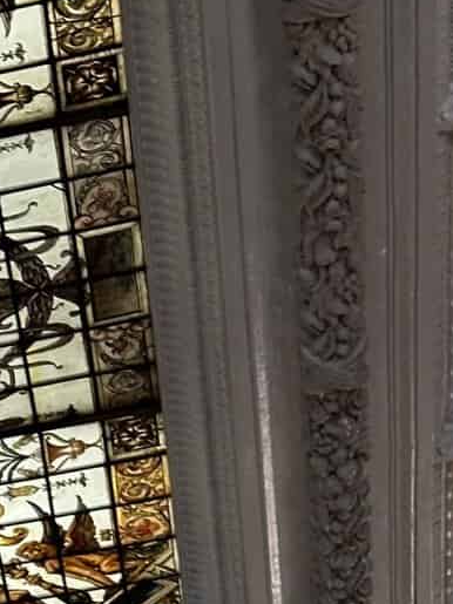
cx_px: -282
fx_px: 3125
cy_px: 928
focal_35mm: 179
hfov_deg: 8.1
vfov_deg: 10.6
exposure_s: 1/60
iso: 125
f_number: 1.78
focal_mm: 6.86
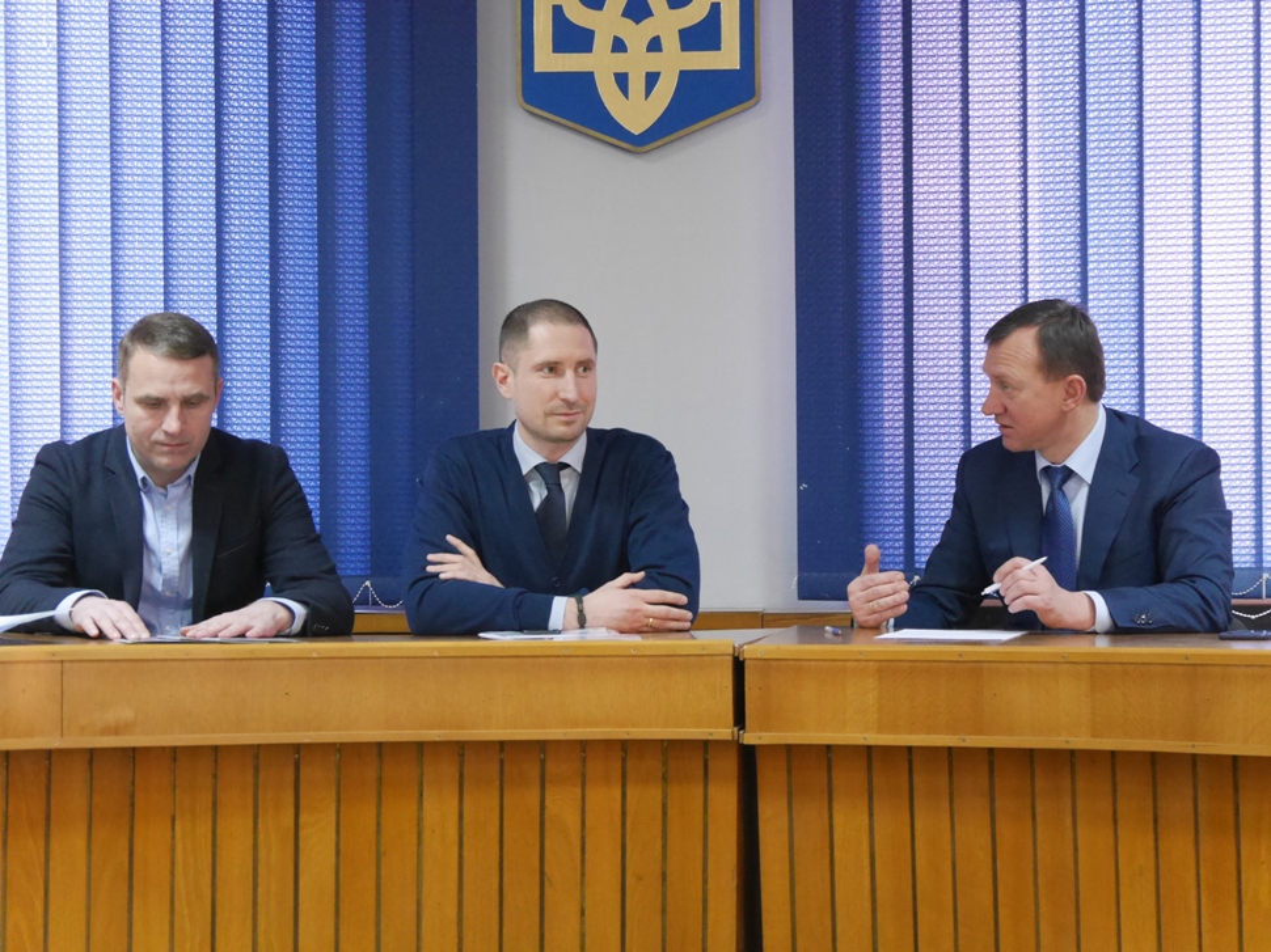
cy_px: 476
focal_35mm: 92
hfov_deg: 21.3
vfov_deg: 16.1
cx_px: 636
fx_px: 3377
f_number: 4.9
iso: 3200
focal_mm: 46
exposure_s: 1/30
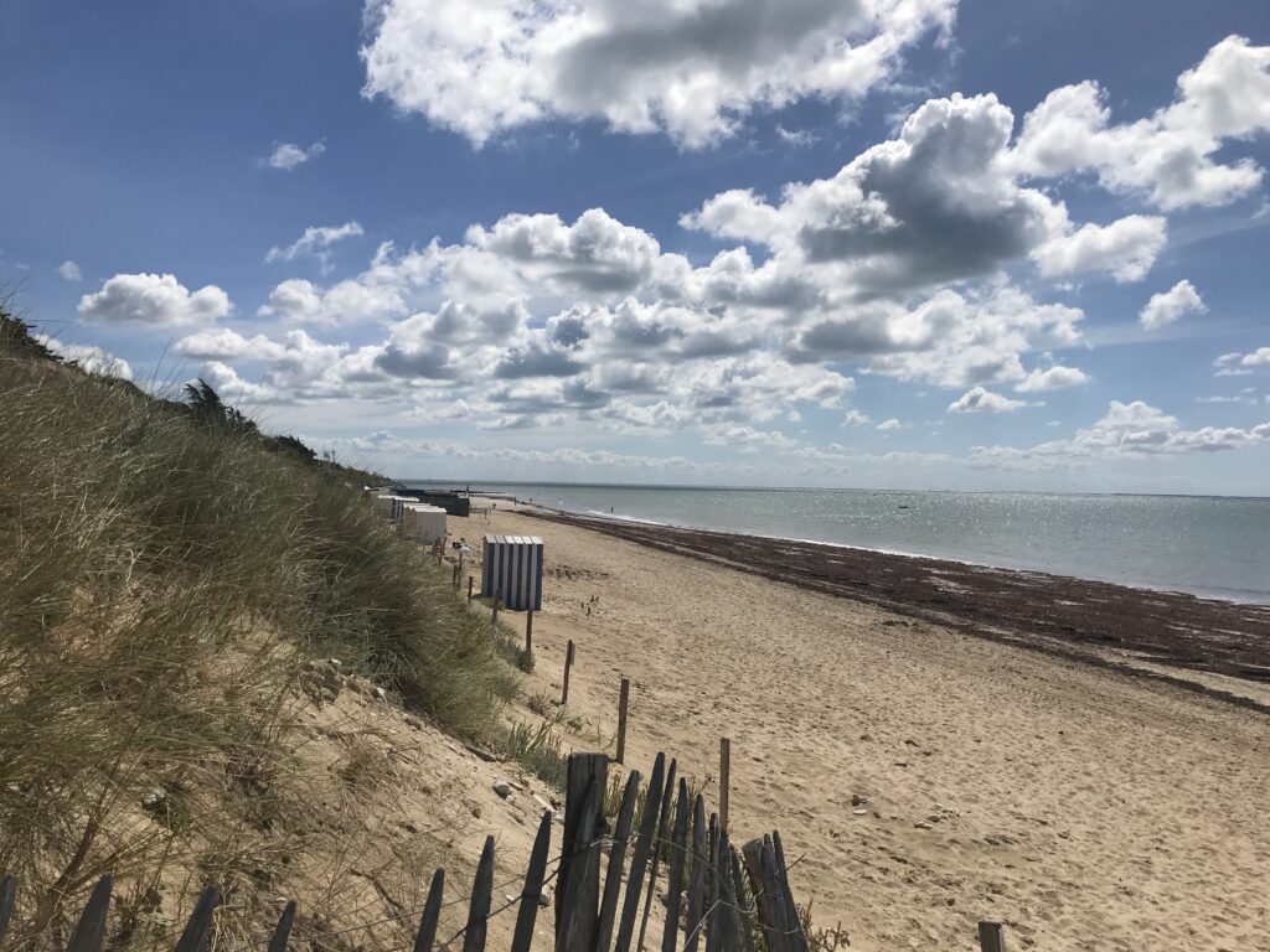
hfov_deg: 63.4
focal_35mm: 28
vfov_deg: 49.7
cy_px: 476
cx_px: 635
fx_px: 1027
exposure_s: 1/9615
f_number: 1.8
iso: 20
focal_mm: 3.99
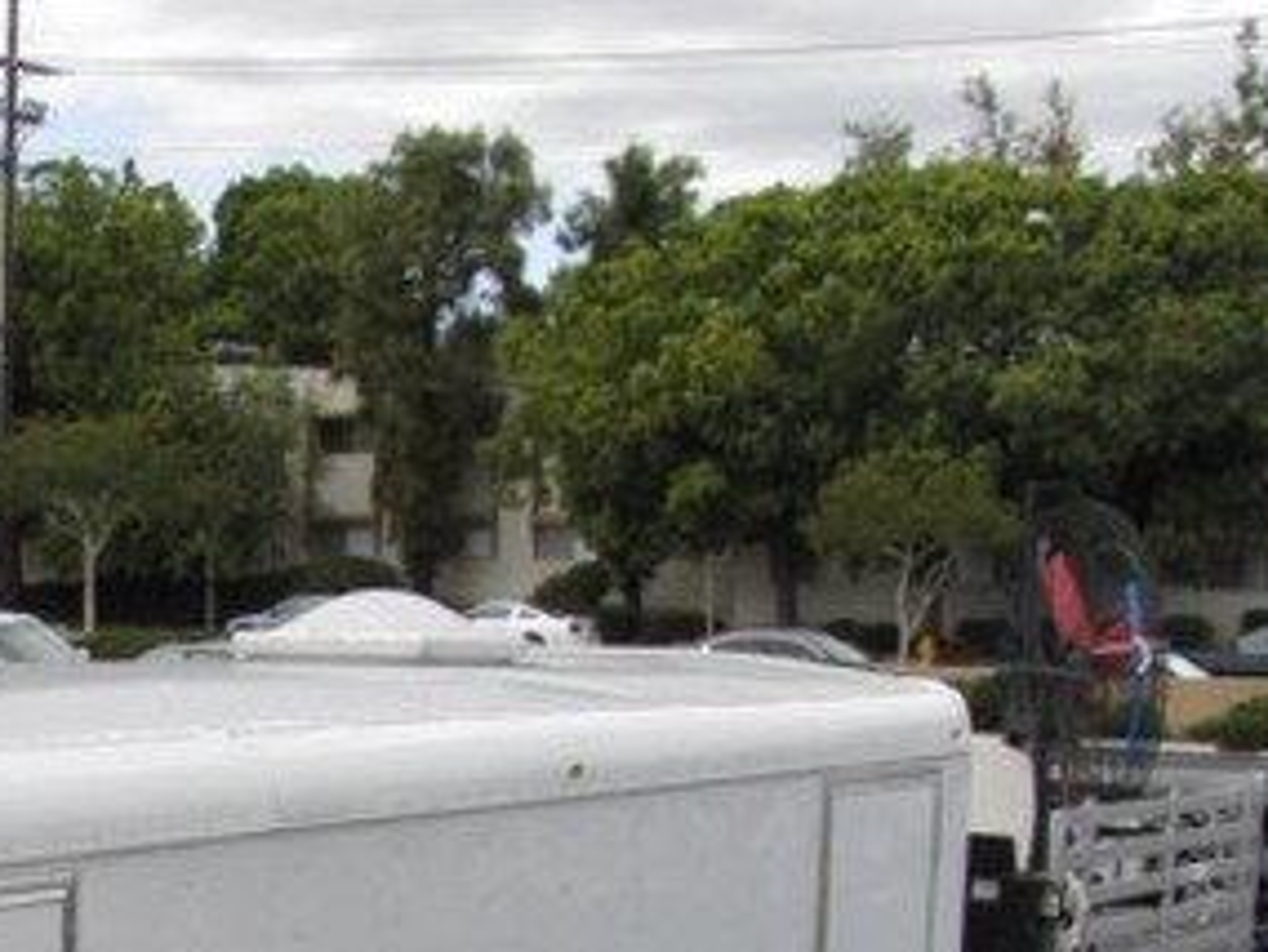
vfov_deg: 17.4
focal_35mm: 81
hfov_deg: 23.6
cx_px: 178
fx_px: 2968
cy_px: 1154
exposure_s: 1/400
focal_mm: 5.9
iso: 100
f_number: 4.7
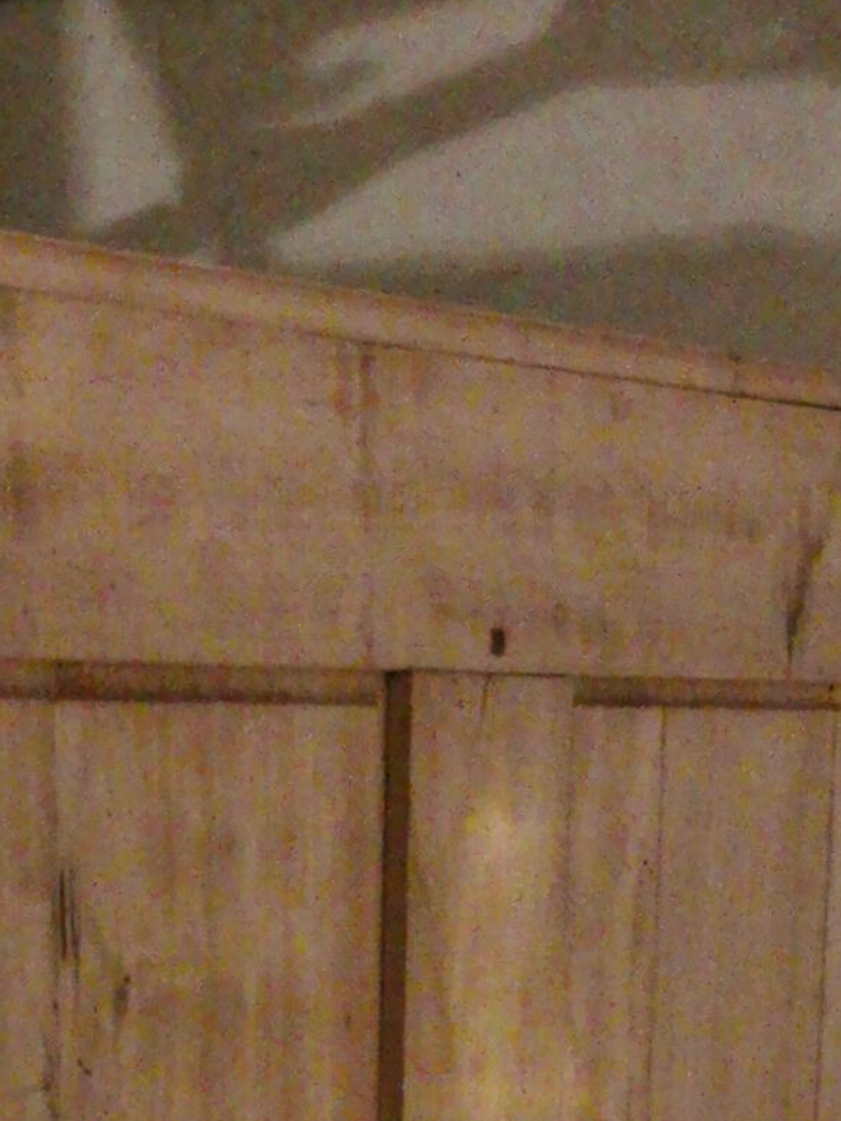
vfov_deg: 13.6
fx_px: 4114
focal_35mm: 127
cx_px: -221
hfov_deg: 11.4
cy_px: 2109
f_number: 1.8
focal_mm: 5.58
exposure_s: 1/33.3
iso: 500
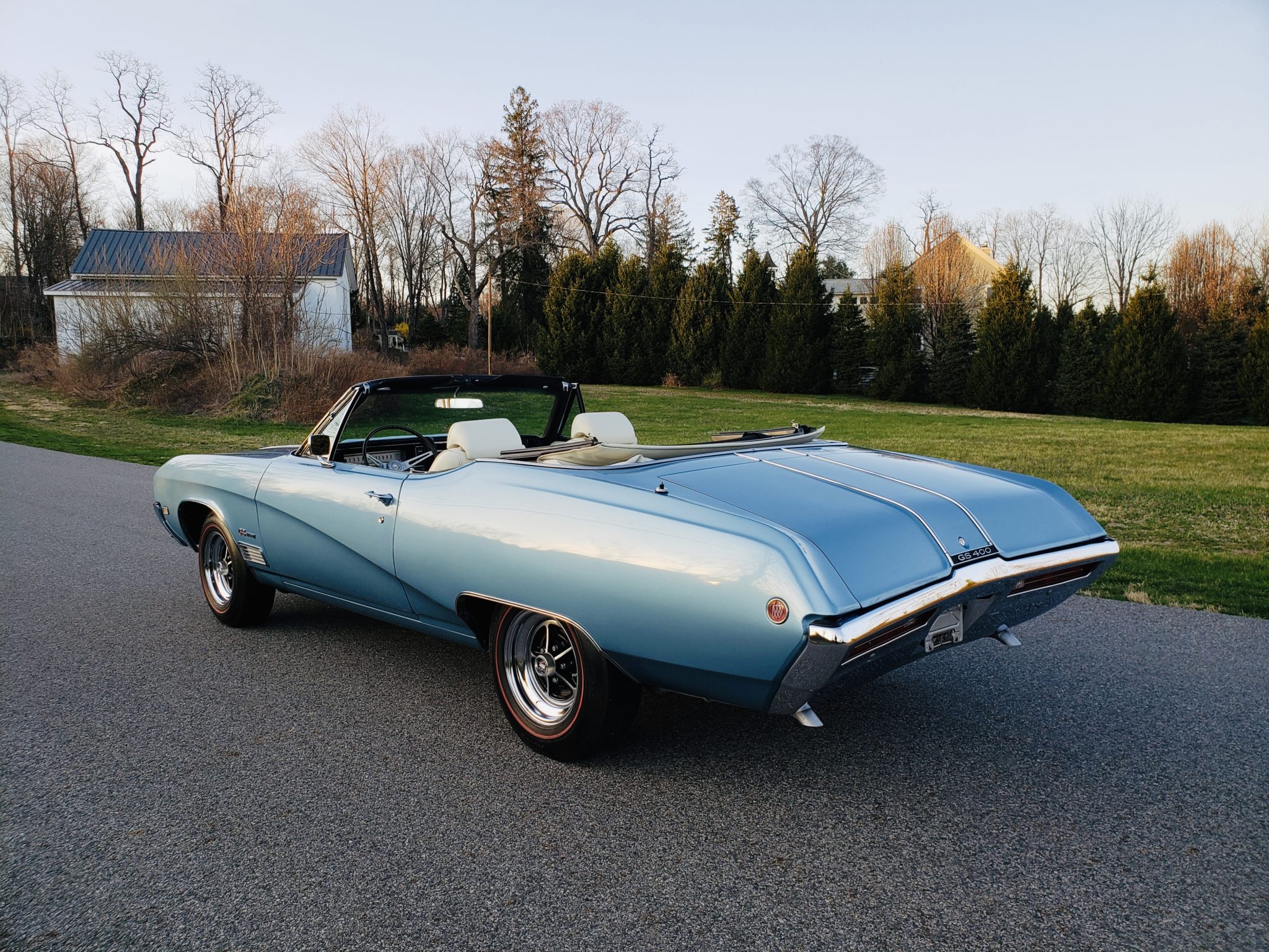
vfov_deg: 53.1
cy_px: 476
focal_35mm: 26
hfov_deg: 67.3
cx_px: 634
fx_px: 953
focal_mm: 4.3
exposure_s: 1/128
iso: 50
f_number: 2.4
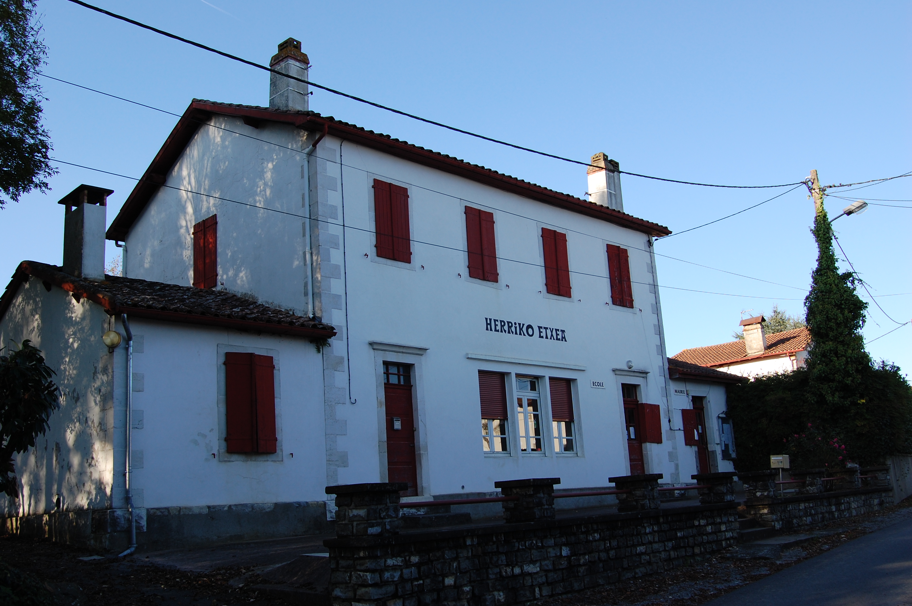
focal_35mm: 34
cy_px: 303
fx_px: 873
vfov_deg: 38.3
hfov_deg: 55.1
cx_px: 456
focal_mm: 23
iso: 200
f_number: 8
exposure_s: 1/160
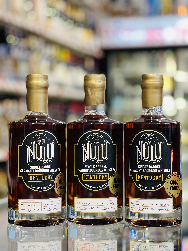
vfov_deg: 25.3
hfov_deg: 19.1
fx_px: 558
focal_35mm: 77
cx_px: 94
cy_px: 126
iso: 250
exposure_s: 1/40
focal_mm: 9
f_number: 2.8
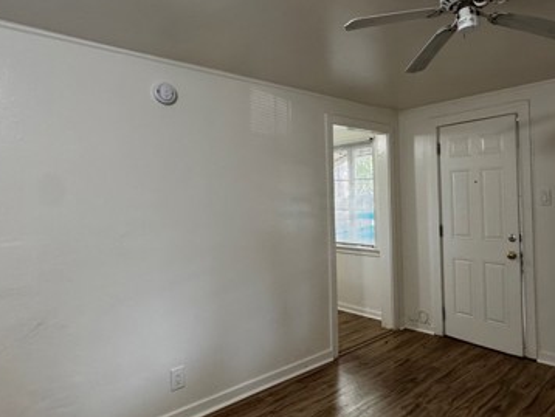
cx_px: 349
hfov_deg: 68.2
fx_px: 401
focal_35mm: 25
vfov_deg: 54.8
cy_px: 183
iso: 250
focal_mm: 2.22
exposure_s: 1/60
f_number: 2.2
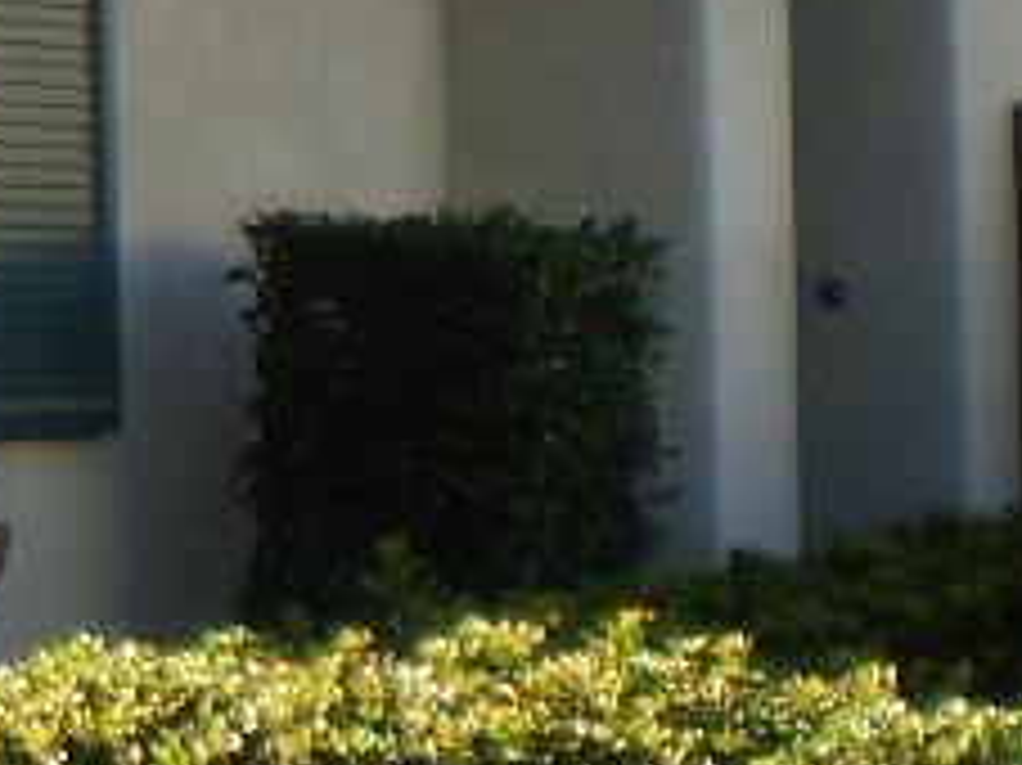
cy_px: -531
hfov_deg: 8.9
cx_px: -1292
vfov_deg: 7.1
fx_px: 5990
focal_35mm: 203
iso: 64
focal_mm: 6.3
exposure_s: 1/250
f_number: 3.1
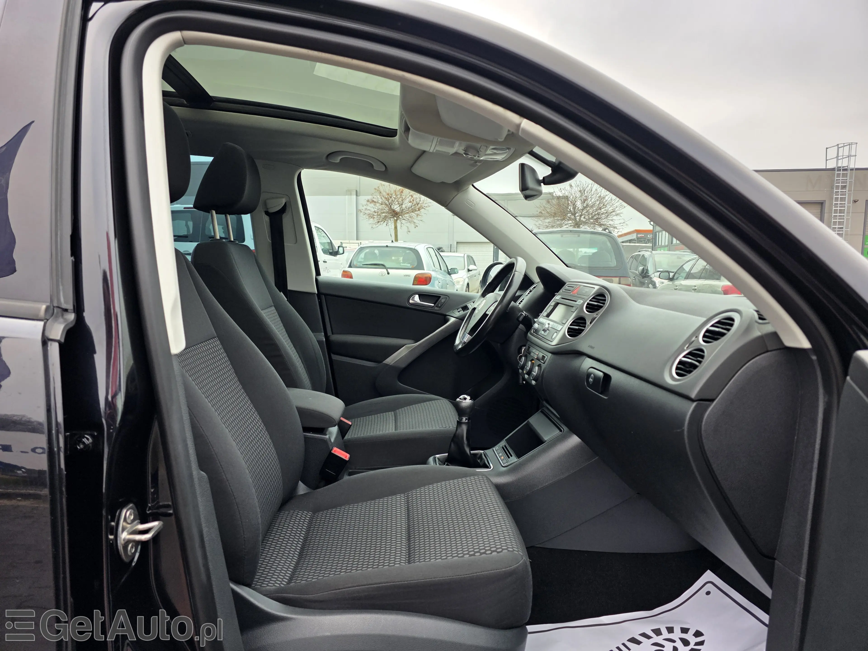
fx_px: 577
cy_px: 326
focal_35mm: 23
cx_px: 434
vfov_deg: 58.9
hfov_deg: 73.9
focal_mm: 6.3
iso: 80
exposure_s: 1/180
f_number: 1.7
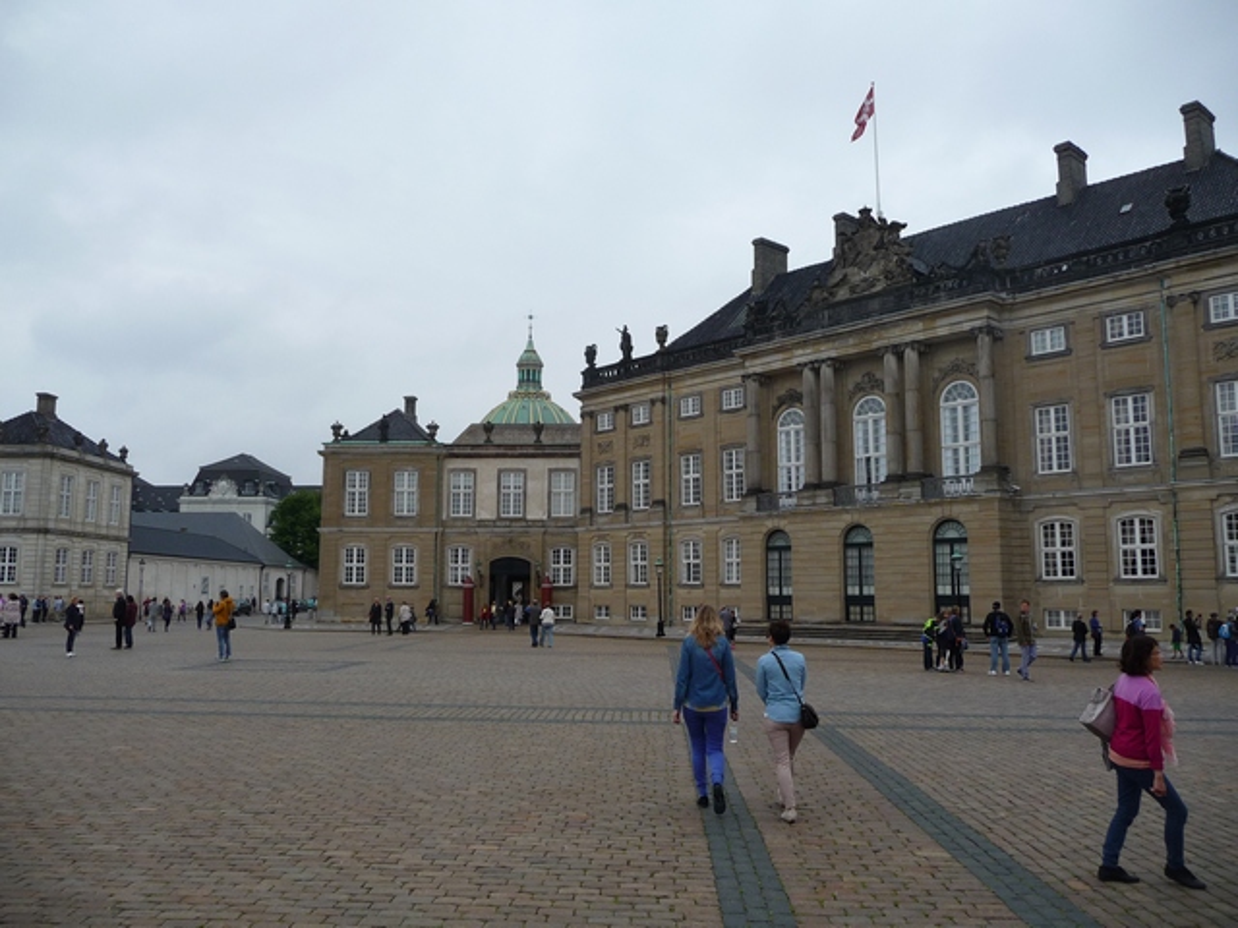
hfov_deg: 63.4
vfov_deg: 49.7
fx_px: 1001
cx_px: 619
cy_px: 464
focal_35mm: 28
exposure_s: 1/1000
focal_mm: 4.7
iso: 100
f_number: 3.3
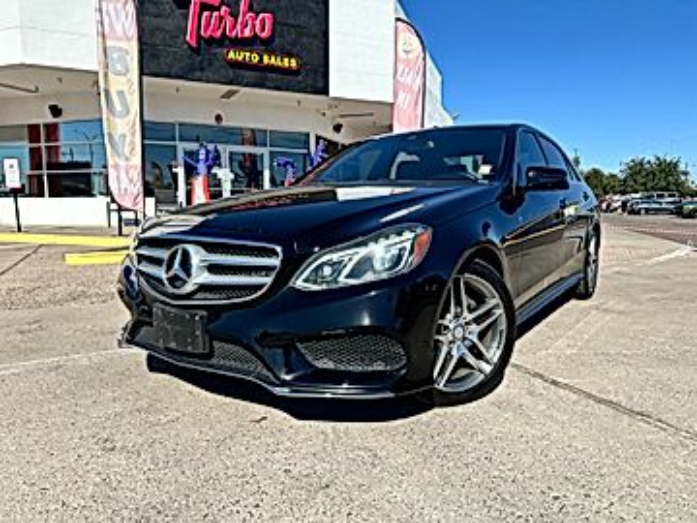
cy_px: 262
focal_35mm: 24
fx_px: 483
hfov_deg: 71.6
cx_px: 348
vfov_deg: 56.8
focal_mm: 6.86
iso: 80
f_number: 1.78
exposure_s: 1/5263
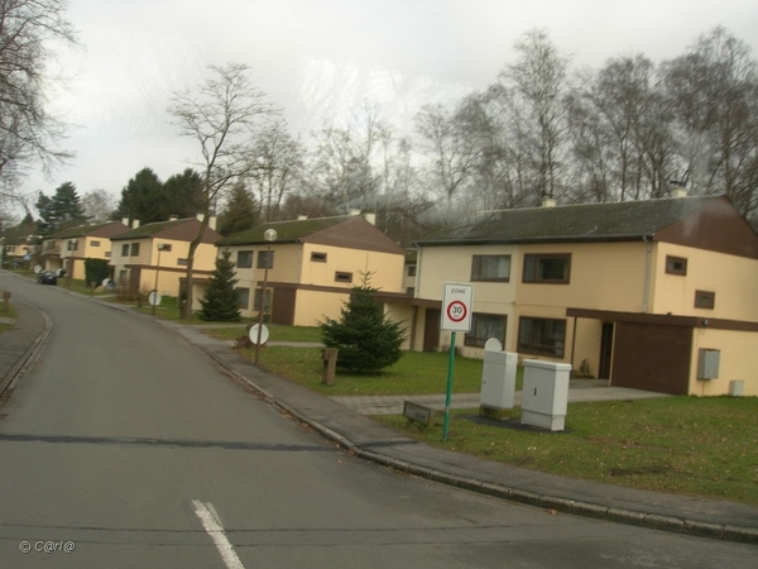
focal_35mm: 38
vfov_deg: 37.7
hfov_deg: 49.0
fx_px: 832
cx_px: 379
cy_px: 284
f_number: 4.8
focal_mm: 7.8
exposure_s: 1/191
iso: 50
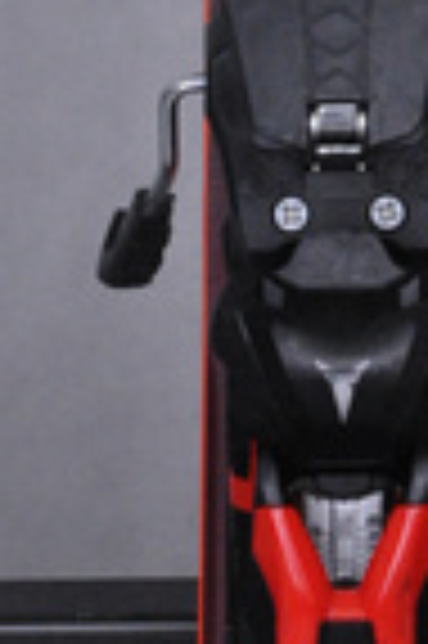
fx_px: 5917
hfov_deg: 4.1
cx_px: 561
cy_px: -225
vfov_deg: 6.2
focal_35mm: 331
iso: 3200
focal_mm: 70
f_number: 9.5
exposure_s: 1/125
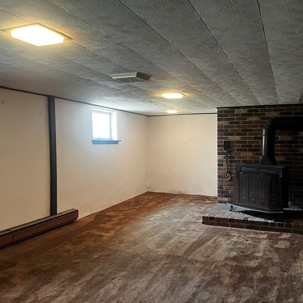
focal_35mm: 31
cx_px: 177
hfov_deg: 52.3
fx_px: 307
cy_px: 151
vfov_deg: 52.5
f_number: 1.6
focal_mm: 5.1
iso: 320
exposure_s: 1/60
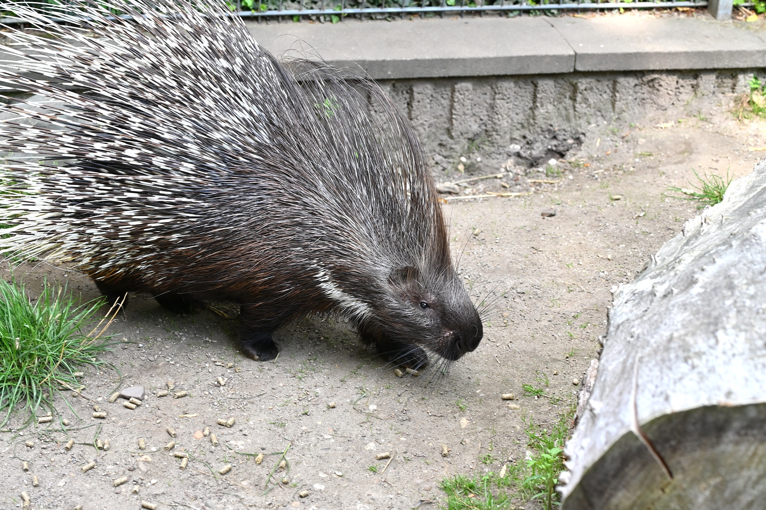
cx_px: 383
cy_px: 255
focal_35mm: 80
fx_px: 1701
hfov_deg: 25.4
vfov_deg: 17.0
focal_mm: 80
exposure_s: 1/320
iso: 800
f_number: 8
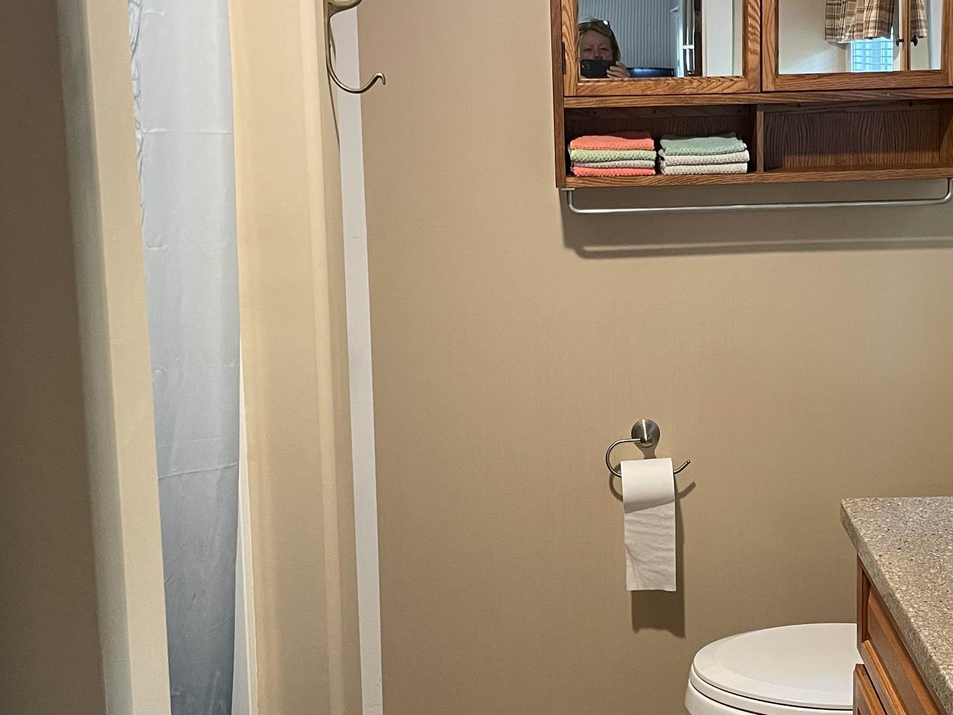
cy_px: 320
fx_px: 1377
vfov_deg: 29.1
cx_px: 635
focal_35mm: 50
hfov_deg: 37.8
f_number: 1.6
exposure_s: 1/60
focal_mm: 4.2
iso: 200
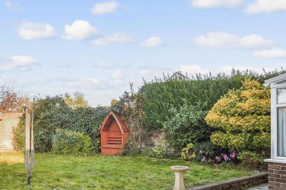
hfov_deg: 63.7
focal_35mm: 29
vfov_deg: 44.2
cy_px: 129
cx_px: 148
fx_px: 230
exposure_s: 1/160
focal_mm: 10
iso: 500
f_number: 8
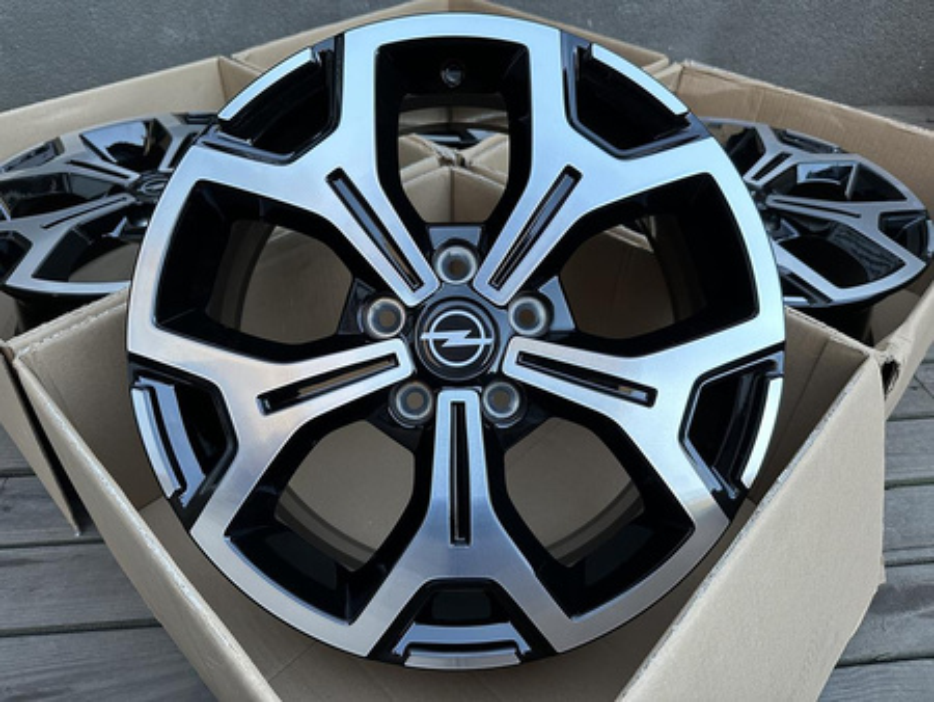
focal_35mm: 24
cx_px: 467
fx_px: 648
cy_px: 351
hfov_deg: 71.6
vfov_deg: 56.9
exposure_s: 1/65
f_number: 1.78
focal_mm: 6.86
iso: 250
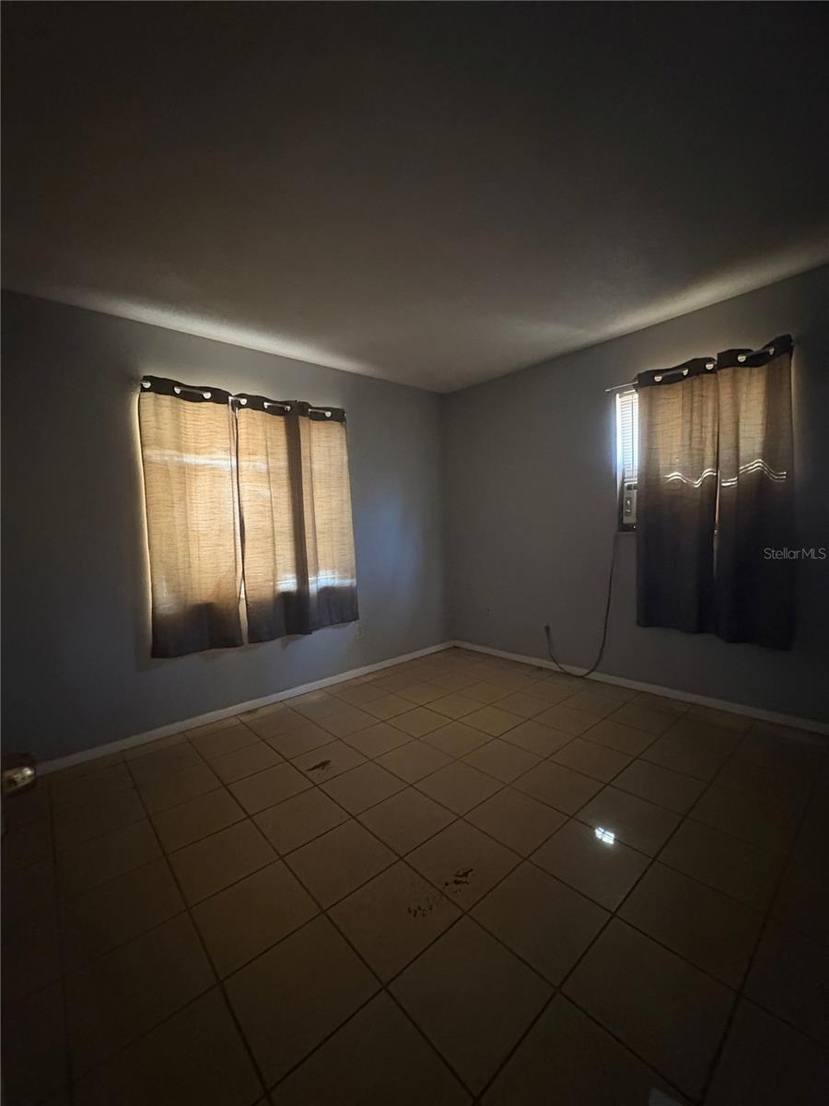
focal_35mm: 14
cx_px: 414
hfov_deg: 85.7
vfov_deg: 102.1
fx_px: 447
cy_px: 553
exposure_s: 1/30
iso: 1250
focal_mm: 2.22
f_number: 2.2
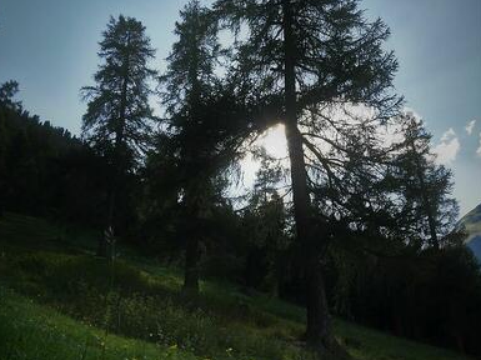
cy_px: 211
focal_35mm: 25
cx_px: 236
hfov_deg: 70.0
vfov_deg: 55.0
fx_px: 344
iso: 160
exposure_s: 1/125
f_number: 11
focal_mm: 11
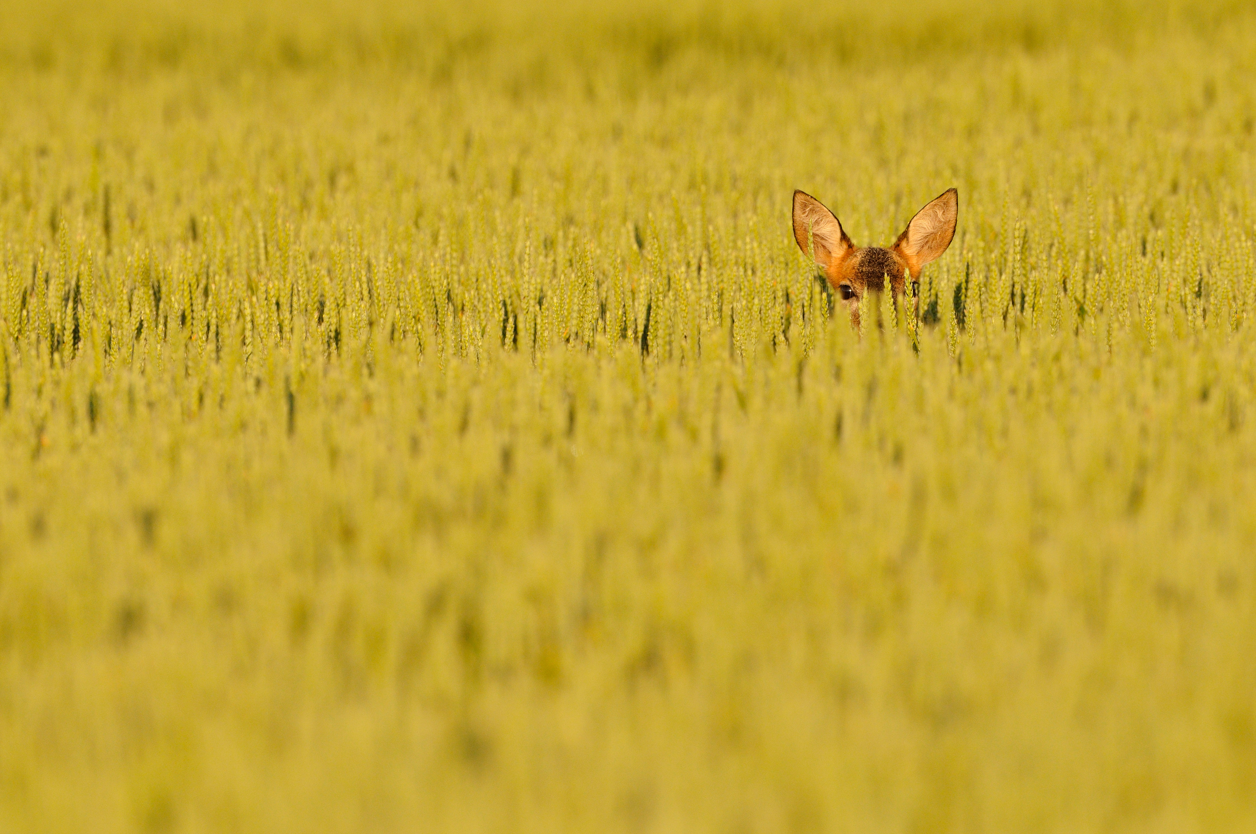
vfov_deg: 1.8
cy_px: 417
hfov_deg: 2.8
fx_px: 26135
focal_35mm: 750
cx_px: 628
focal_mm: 500
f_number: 5.6
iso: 640
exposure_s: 1/2500
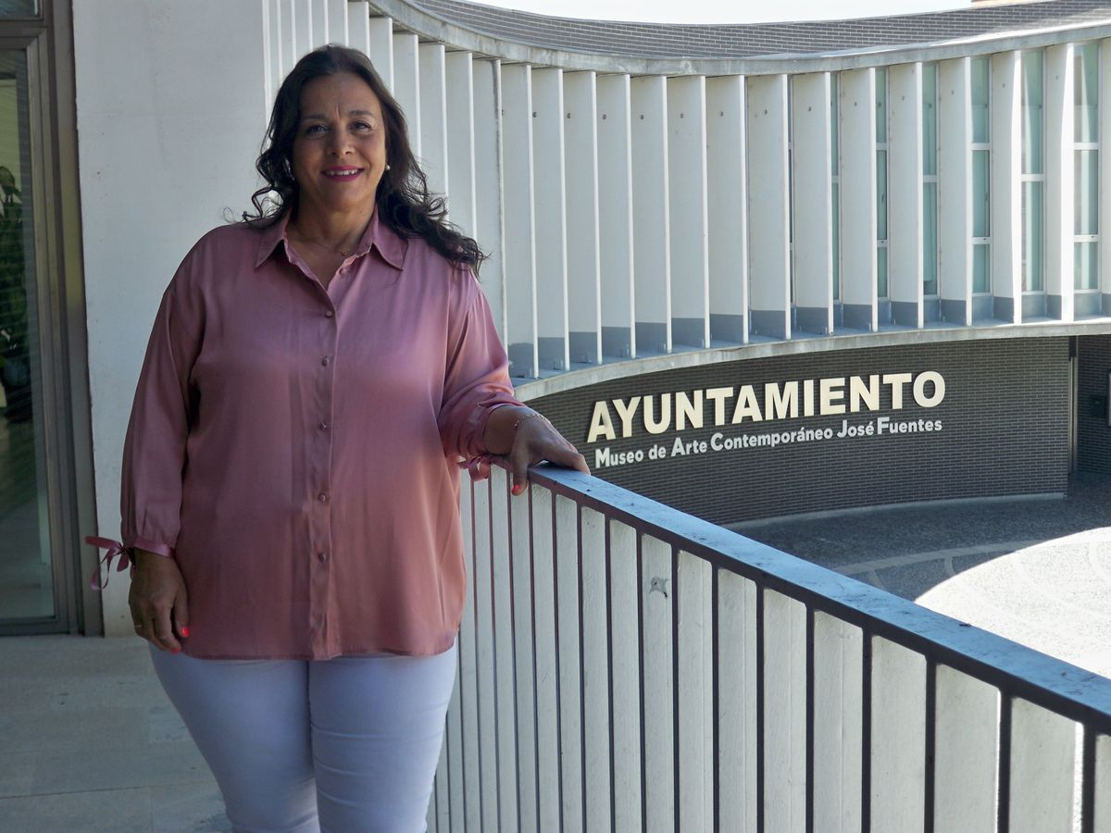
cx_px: 556
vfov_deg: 25.7
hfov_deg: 33.8
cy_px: 416
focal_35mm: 57
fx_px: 1829
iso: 80
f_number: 4
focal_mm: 12.3
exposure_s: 1/125
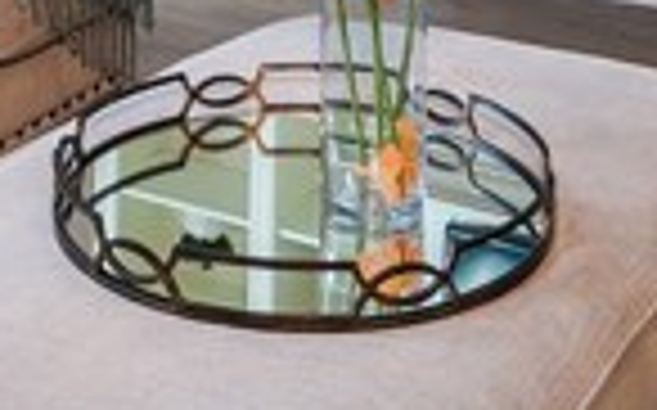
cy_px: -525
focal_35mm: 94
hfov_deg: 22.0
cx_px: 230
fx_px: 1682
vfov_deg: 11.7
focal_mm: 14
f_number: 14
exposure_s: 1/4
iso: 200
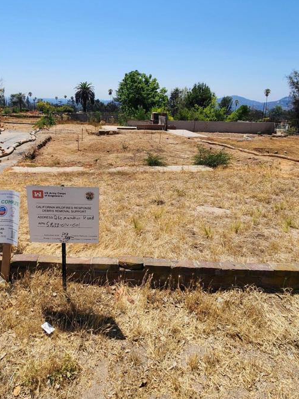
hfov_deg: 65.6
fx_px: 230
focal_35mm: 20
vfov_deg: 79.8
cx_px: 128
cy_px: 142
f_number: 2.2
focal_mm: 2.2
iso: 50
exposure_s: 1/2277
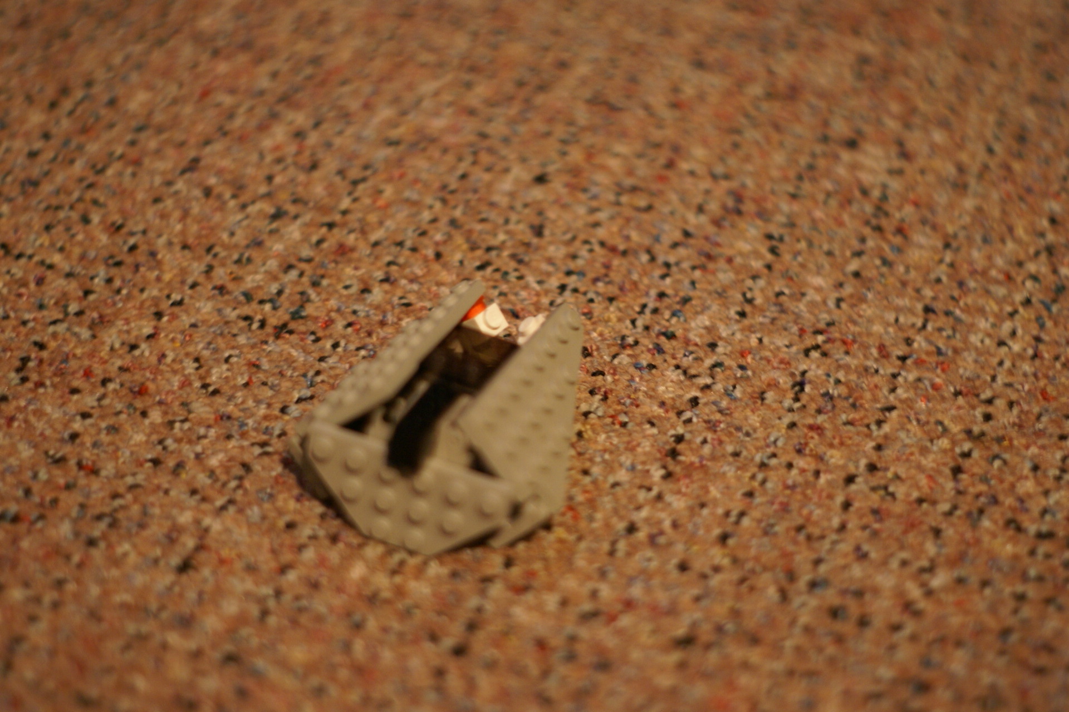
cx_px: 534
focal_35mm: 75
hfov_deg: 27.0
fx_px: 2227
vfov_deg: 18.2
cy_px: 356
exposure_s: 1/8
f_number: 2
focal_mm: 50
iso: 400
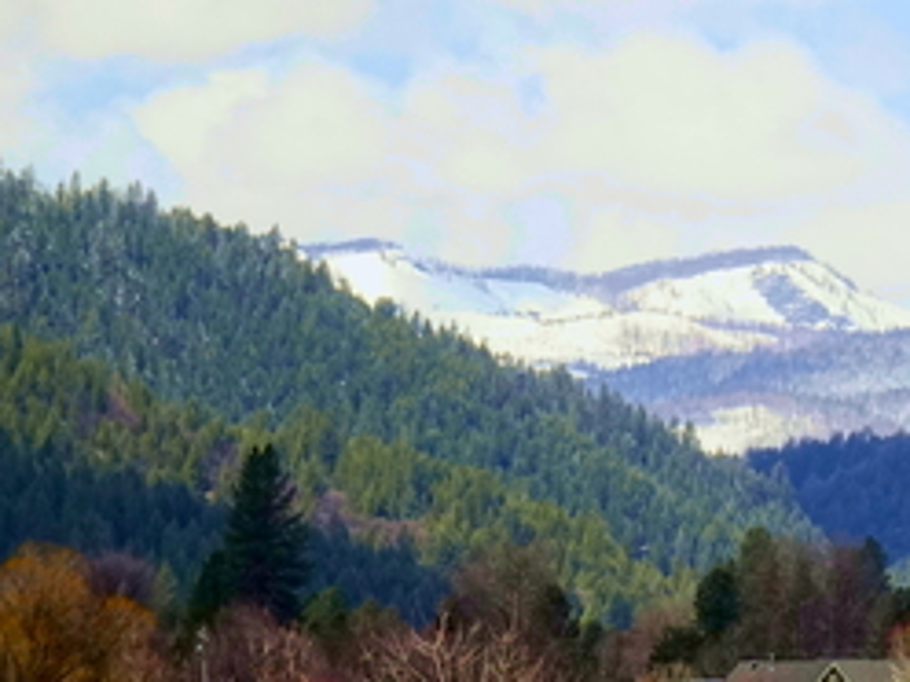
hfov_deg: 6.0
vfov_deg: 4.5
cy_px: 642
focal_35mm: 327
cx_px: 936
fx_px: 8596
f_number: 5.6
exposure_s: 1/250
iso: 80
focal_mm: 21.22
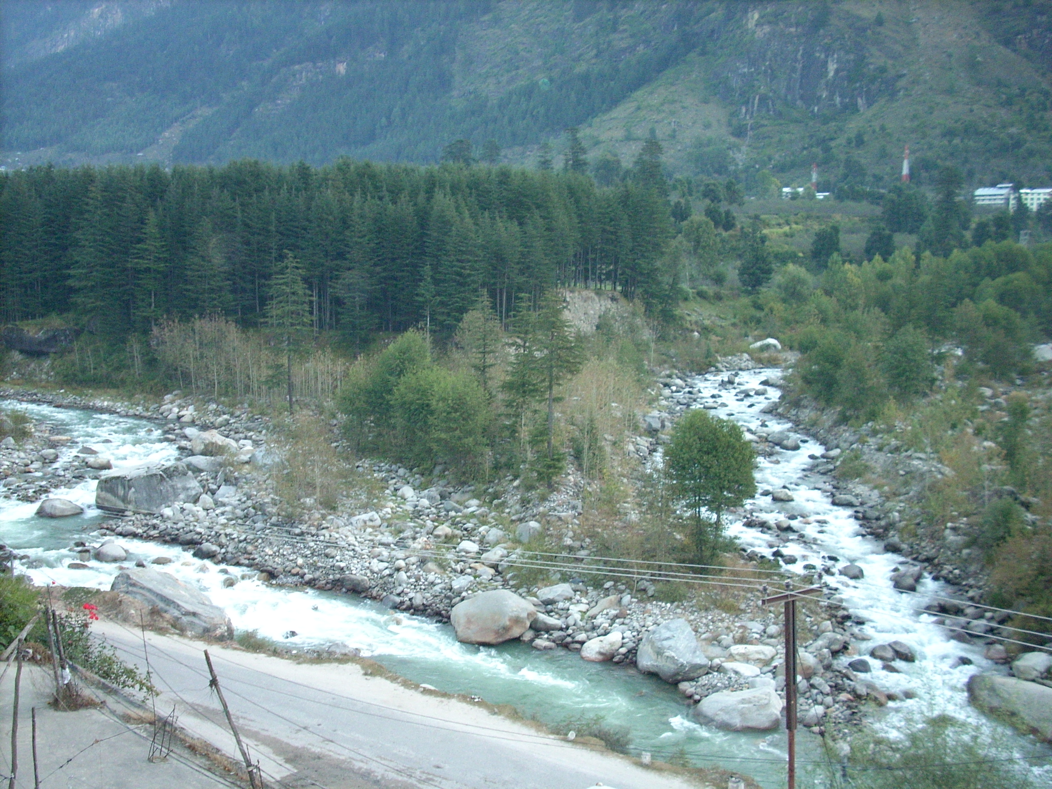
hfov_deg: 50.1
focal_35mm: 37
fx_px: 1124
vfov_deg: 38.7
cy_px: 394
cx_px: 526
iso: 259
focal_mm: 6.2
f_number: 2.8
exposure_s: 1/30
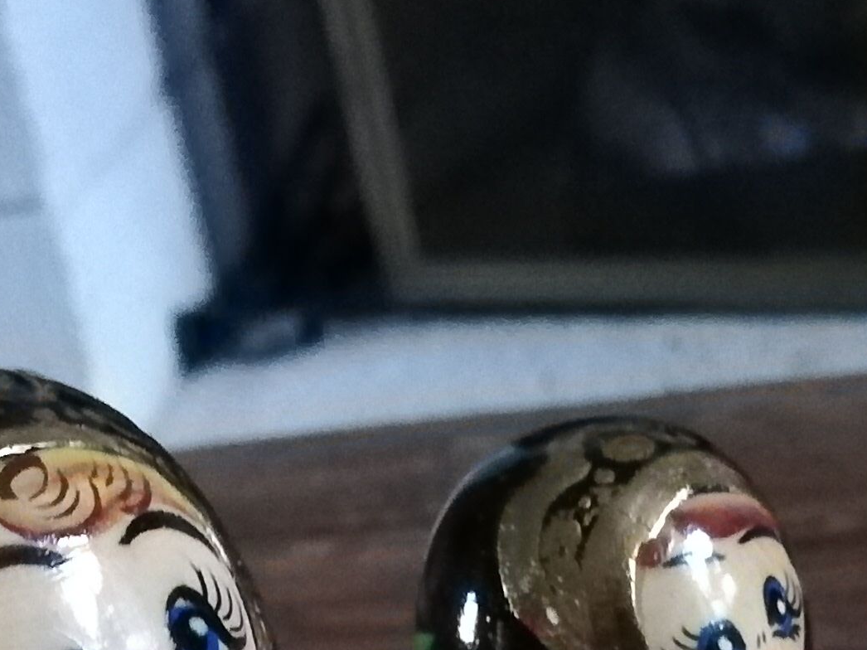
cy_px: 1414
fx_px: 2980
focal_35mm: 119
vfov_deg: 11.0
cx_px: 666
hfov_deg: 16.5
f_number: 2.2
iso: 1250
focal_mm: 3.81
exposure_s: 1/16.7
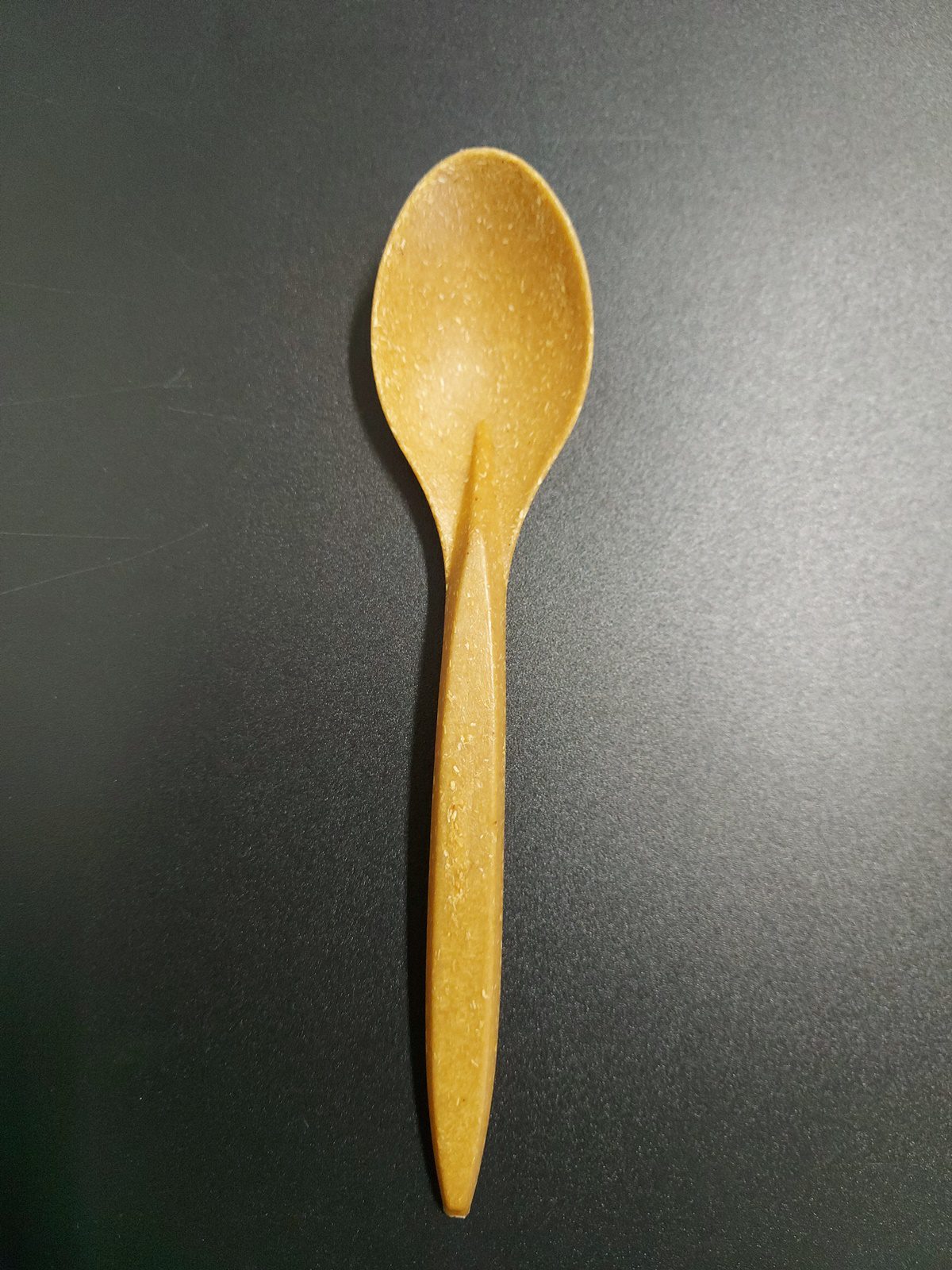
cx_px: 476
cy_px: 635
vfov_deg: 71.6
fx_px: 880
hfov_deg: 56.8
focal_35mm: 24
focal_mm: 5.23
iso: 250
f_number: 1.8
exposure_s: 1/25
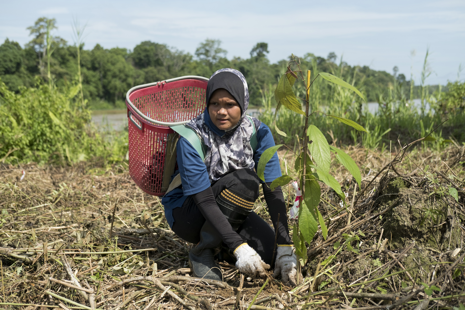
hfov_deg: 37.5
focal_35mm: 53
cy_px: 155
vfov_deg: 25.5
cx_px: 232
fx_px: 685
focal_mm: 35
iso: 200
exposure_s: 1/1600
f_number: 3.6
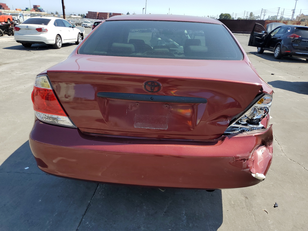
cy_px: 116
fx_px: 231
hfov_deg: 67.3
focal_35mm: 26
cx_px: 154
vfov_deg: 53.1
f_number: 1.5
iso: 50
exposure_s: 1/2000
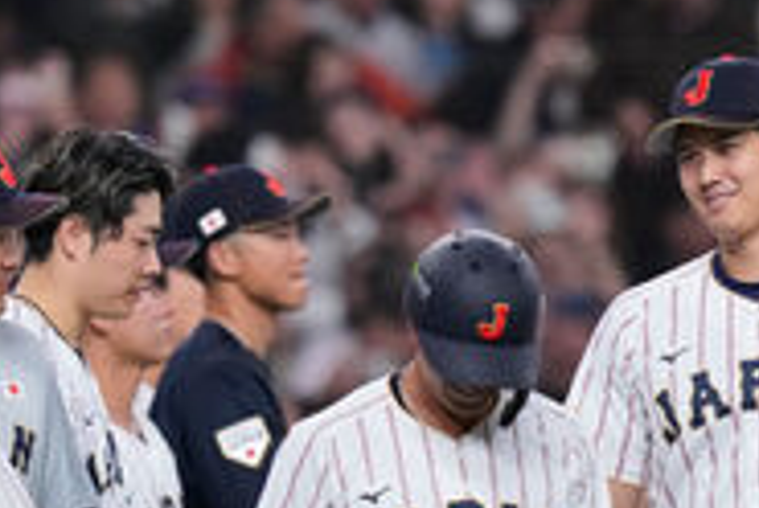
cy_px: 449
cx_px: 681
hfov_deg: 1.6
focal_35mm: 1294
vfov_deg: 1.1
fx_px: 27325
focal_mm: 400
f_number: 4
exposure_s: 1/1250
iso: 3200
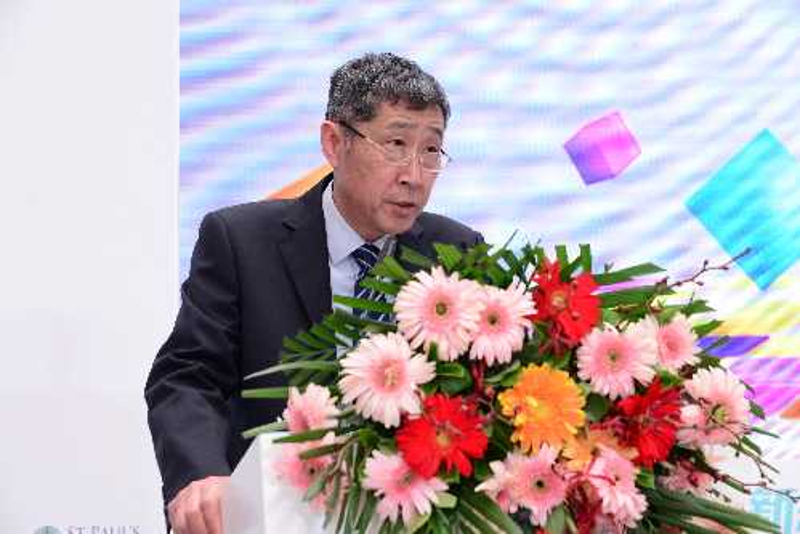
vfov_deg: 19.5
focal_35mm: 70
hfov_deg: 28.8
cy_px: 267
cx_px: 400
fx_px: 1556
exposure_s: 1/125
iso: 640
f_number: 8
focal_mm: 70
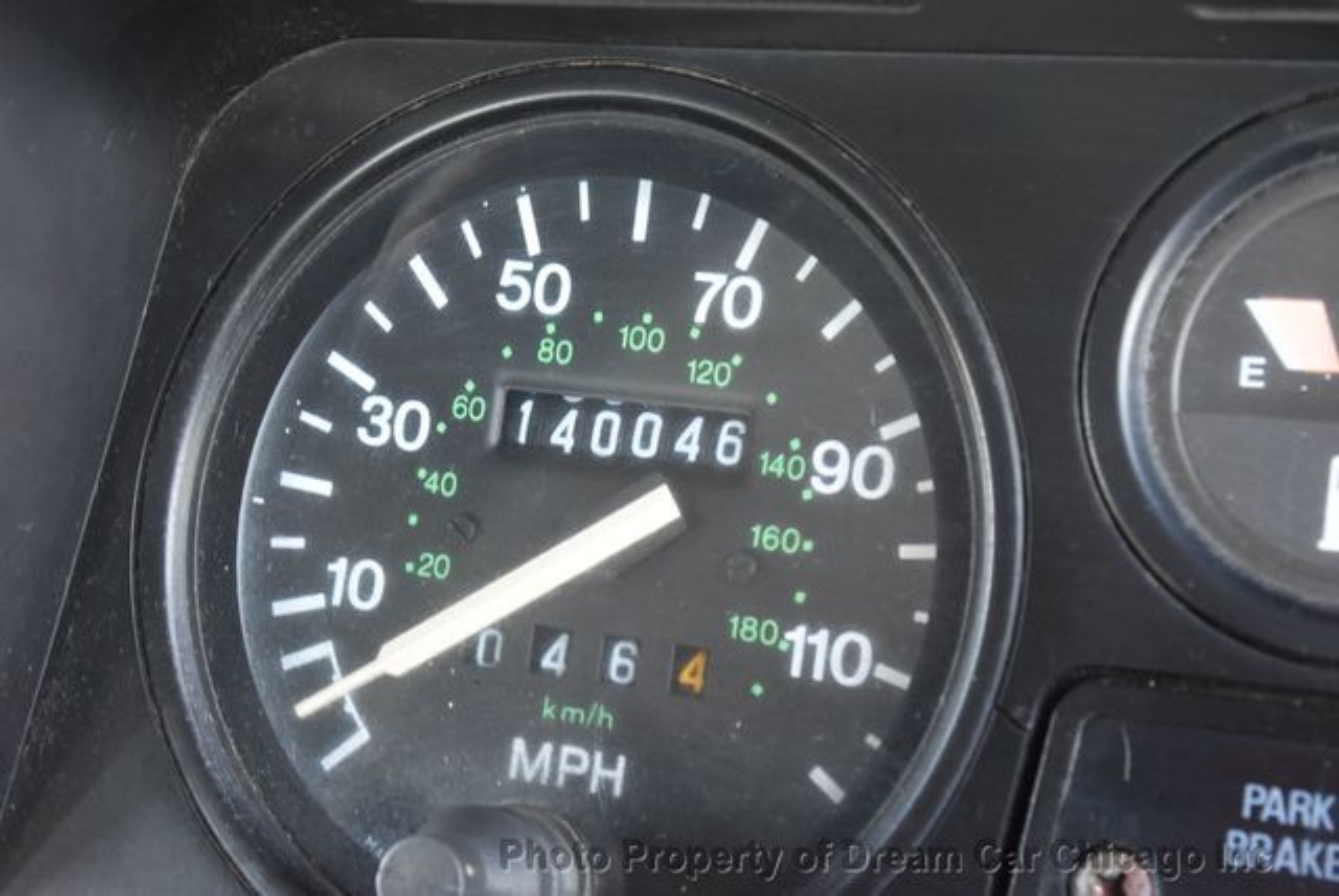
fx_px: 3127
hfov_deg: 24.2
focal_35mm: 84
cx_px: 670
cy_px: 448
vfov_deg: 16.3
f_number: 13
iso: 2000
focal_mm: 56
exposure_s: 1/13
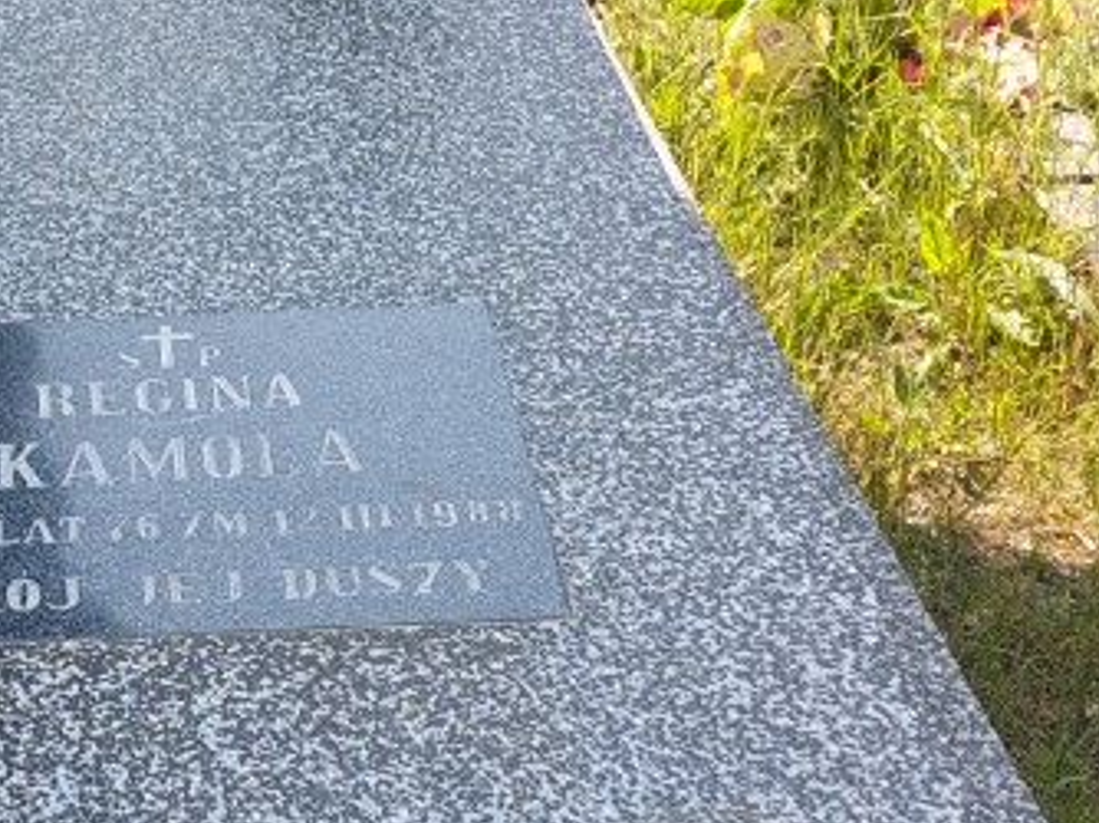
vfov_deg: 31.5
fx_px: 1459
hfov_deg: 38.0
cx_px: 72
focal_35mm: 46
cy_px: 365
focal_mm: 5.23
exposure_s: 1/518
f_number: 1.8
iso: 40
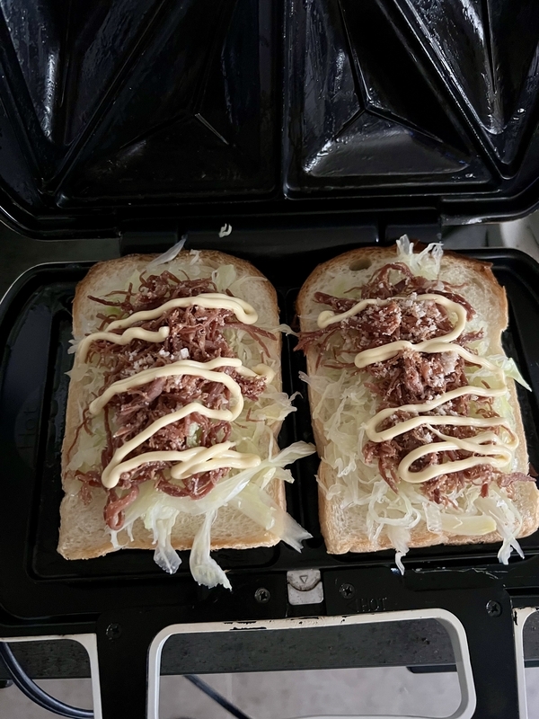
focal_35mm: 26
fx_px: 540
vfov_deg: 67.3
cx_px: 270
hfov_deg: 53.1
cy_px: 360
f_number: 1.5
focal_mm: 5.7
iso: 640
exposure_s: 1/30
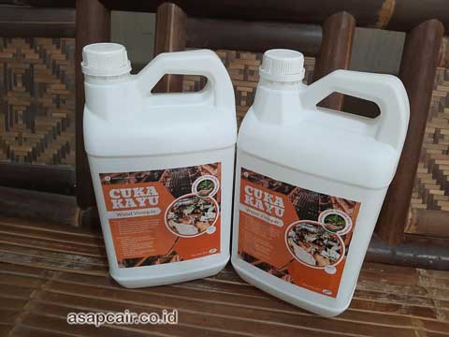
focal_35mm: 27
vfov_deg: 51.4
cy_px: 168
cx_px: 224
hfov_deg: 65.3
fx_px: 350
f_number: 1.7
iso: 500
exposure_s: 1/25
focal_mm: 3.93
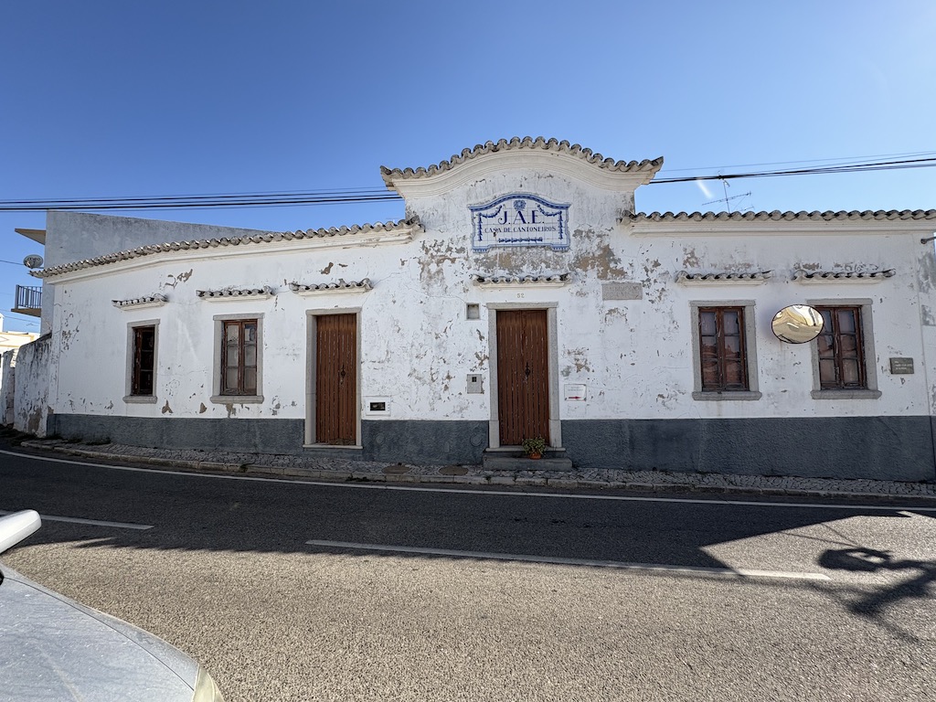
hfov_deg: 102.1
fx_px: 379
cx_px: 468
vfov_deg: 85.7
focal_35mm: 14
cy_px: 351
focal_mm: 2.22
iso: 40
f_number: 2.2
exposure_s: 1/1506
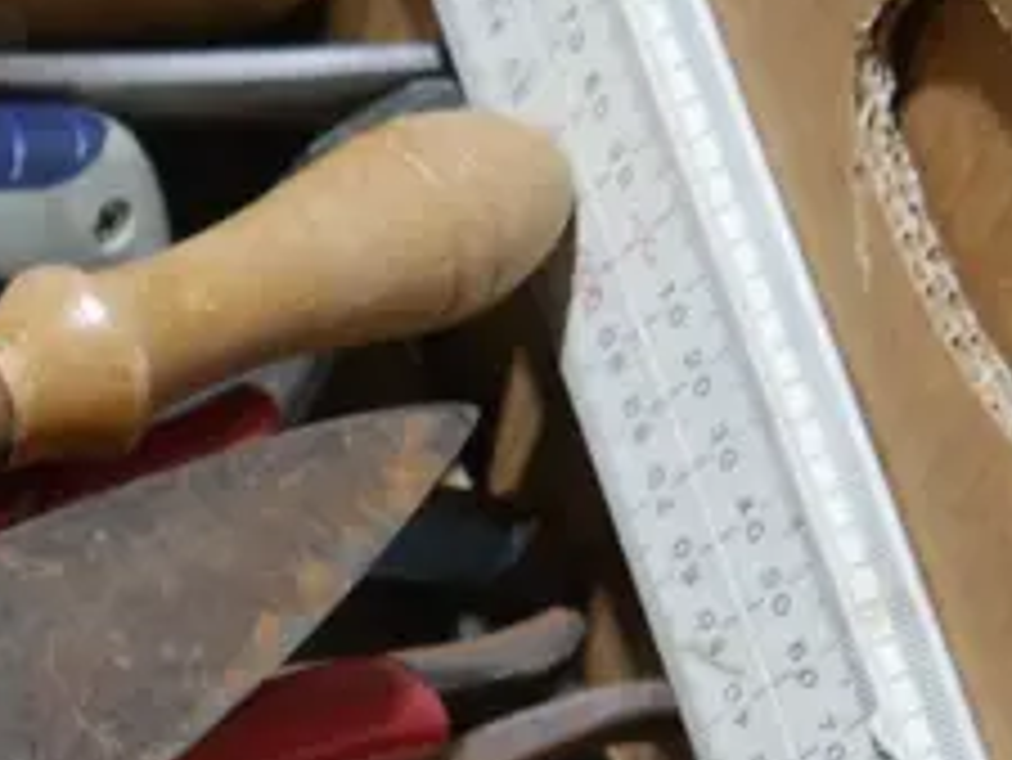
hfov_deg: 11.4
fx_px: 4534
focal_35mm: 155
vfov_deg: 9.5
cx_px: -1070
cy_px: 744
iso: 400
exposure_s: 1/60
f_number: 4
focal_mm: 17
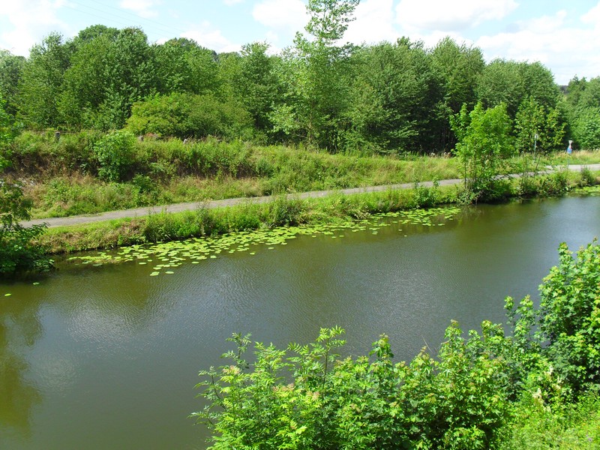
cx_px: 300
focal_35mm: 35
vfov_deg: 40.7
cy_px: 225
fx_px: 607
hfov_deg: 52.6
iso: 100
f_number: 8.4
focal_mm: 6.3
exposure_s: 1/90
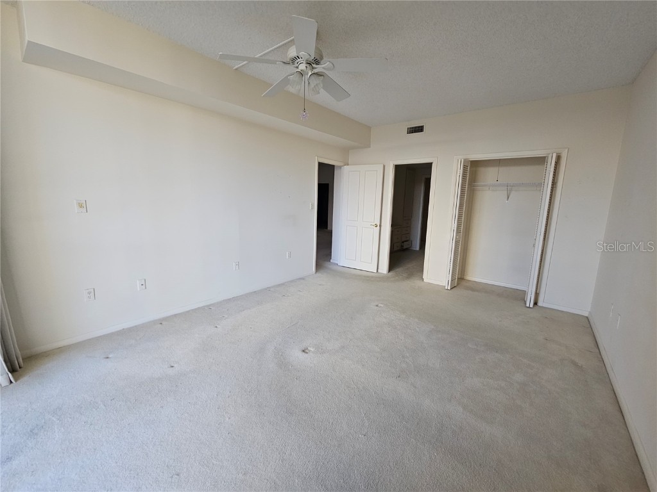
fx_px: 247
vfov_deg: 89.9
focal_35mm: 13
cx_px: 328
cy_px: 246
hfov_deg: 106.2
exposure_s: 1/77.4
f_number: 2.2
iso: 200
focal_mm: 2.2
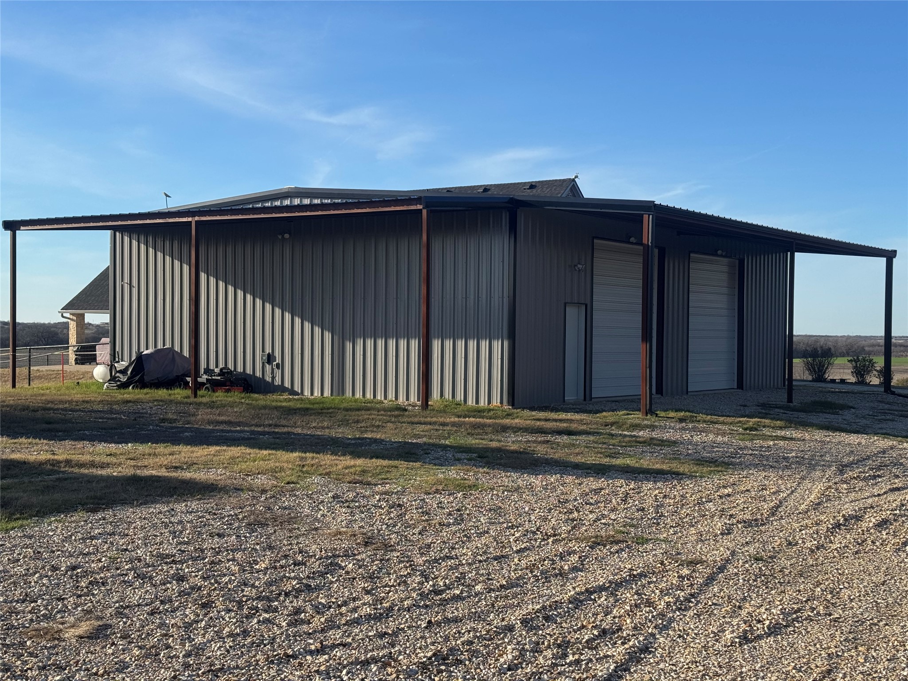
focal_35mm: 48
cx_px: 454
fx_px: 1259
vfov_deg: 30.3
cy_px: 340
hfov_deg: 39.7
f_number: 1.78
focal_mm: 6.76
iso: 64
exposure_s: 1/3425
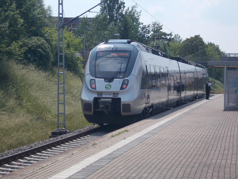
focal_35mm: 99
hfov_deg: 19.8
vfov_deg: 14.9
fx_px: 681
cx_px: 119
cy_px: 90
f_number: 14
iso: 80
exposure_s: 1/100
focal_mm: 17.6
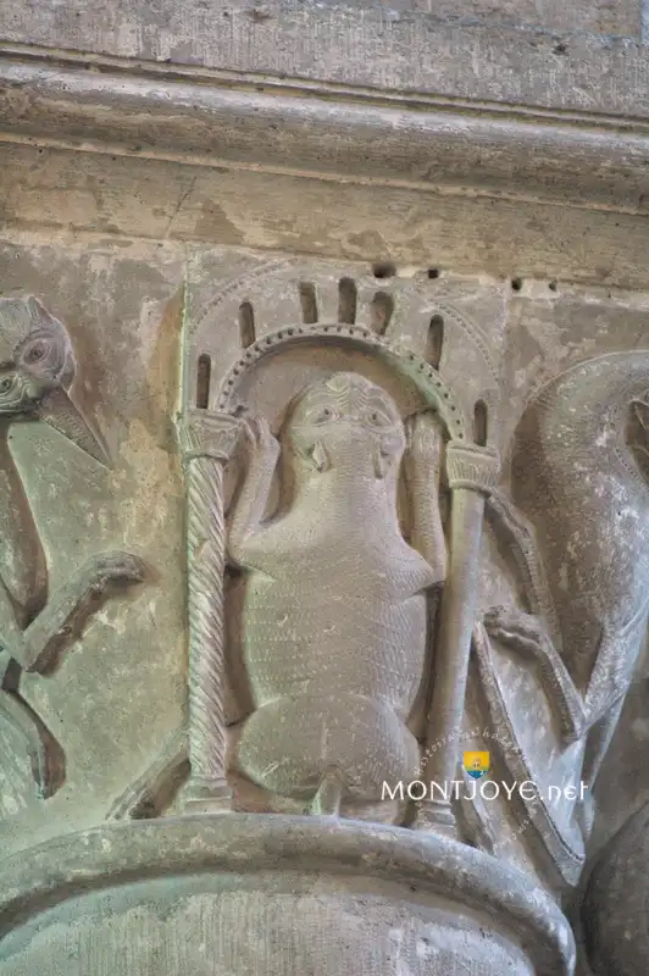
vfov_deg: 6.9
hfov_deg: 4.6
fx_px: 8126
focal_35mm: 300
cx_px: 324
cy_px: 488
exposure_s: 1/8
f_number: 2.8
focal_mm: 200
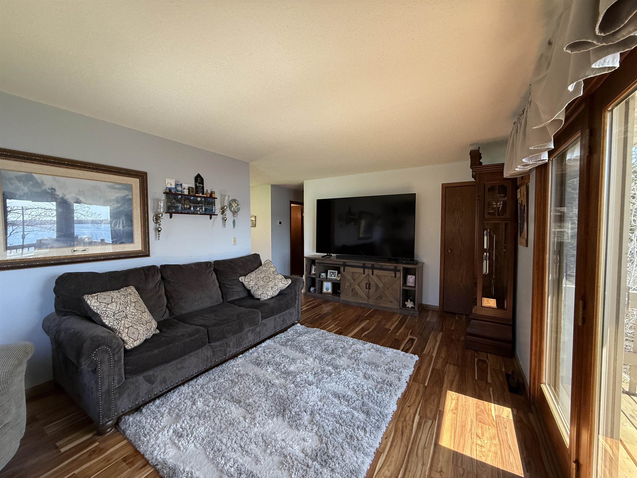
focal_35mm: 14
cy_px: 239
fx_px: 258
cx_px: 318
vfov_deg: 85.7
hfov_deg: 102.1
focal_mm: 2.22
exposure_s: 1/91
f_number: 2.2
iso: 320
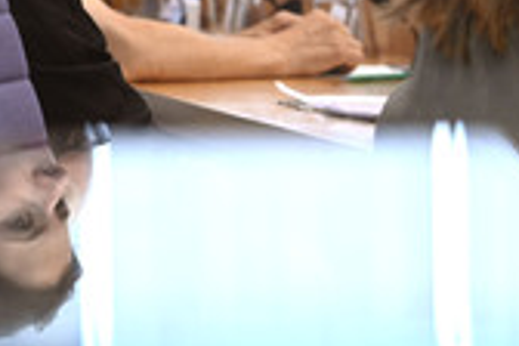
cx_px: -100
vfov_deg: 5.1
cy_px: -46
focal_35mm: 269
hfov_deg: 7.6
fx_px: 3878
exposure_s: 1/400
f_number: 8
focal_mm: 100
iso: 3200
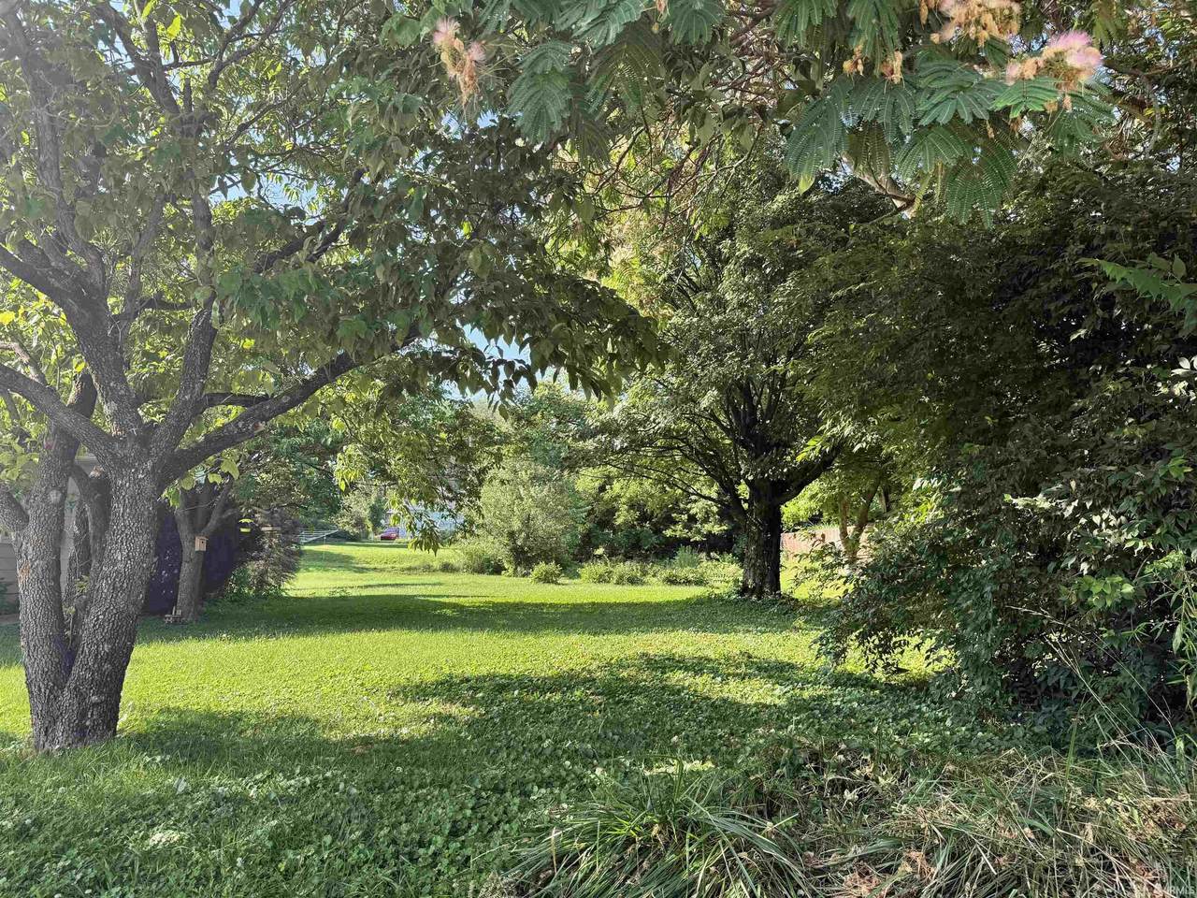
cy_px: 449
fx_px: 830
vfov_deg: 56.8
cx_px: 598
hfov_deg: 71.6
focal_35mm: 24
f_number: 1.78
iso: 100
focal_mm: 6.76
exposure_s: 1/671
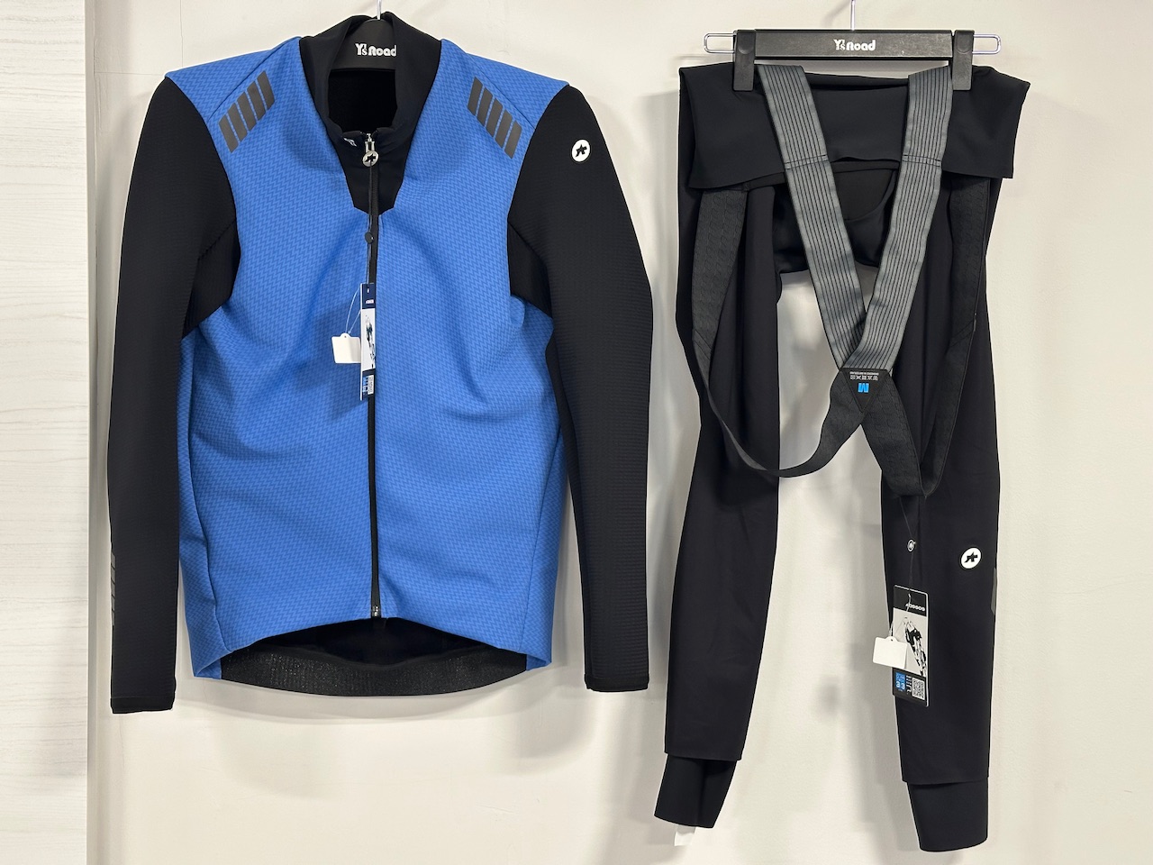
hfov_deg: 39.7
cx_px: 576
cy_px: 432
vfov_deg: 30.3
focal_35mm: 48
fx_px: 1599
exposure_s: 1/50
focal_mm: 6.86
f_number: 1.78
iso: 80
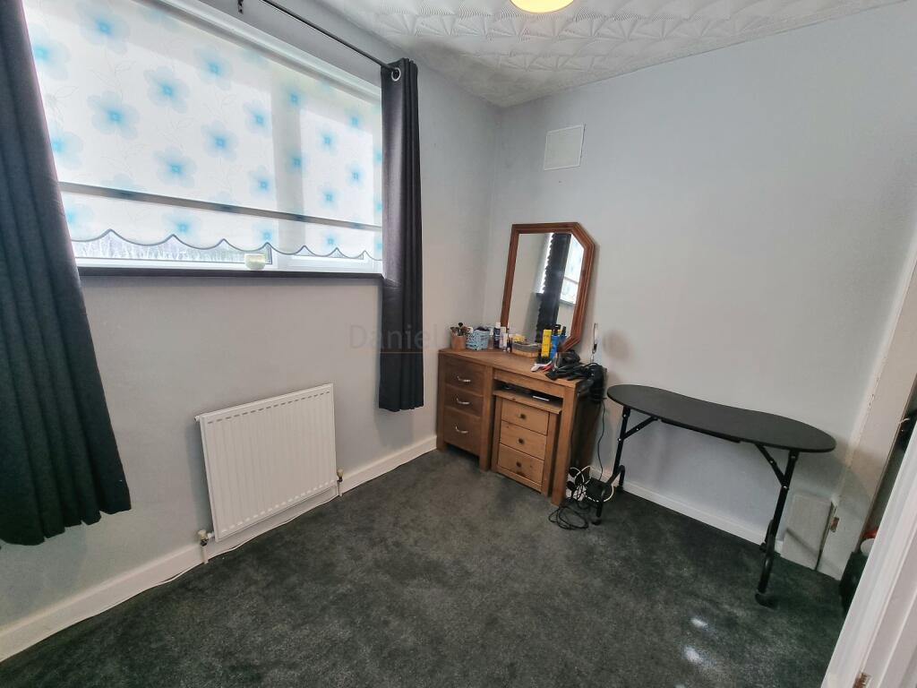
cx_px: 458
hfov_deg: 106.2
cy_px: 344
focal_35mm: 13
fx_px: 344
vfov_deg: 89.9
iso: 80
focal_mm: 2.2
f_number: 2.2
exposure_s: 1/100
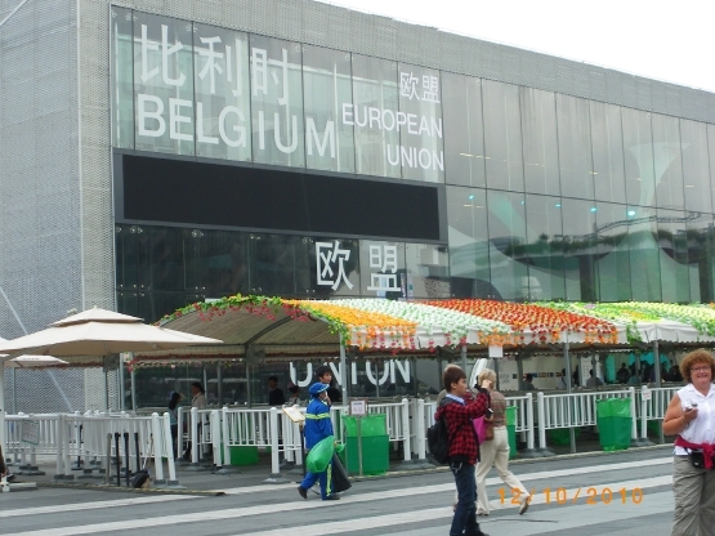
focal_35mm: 67
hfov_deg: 29.0
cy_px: 273
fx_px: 1384
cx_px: 331
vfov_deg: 21.9
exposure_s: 1/60
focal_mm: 11.1
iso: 80
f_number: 4.6
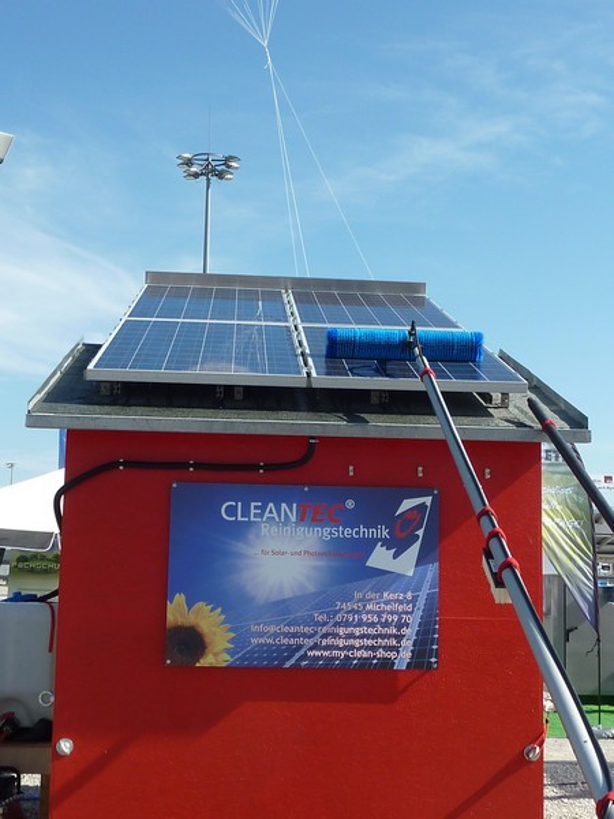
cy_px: 410
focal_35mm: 51
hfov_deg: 28.6
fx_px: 1206
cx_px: 307
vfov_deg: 37.5
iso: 80
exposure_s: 1/500
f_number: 4.5
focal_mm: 4.7
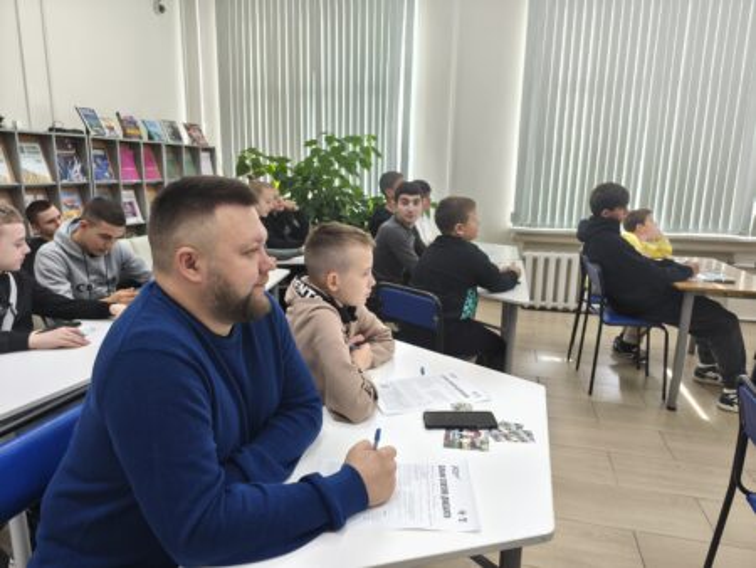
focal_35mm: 23
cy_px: 284
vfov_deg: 58.9
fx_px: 503
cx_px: 378
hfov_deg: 73.9
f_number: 1.65
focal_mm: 6.14
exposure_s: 1/50
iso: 400
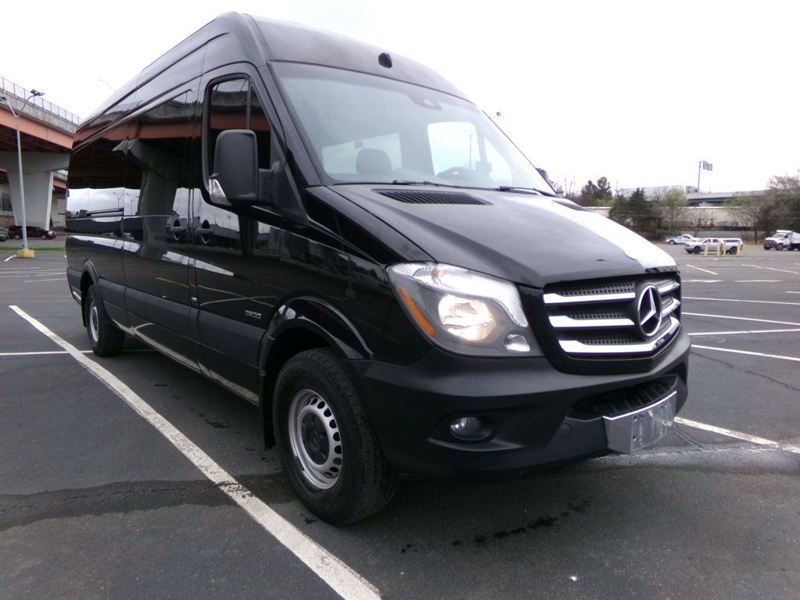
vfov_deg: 56.8
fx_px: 555
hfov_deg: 71.6
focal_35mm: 24
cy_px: 300
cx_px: 400
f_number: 11.07
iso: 231
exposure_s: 1/60
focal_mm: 4.3
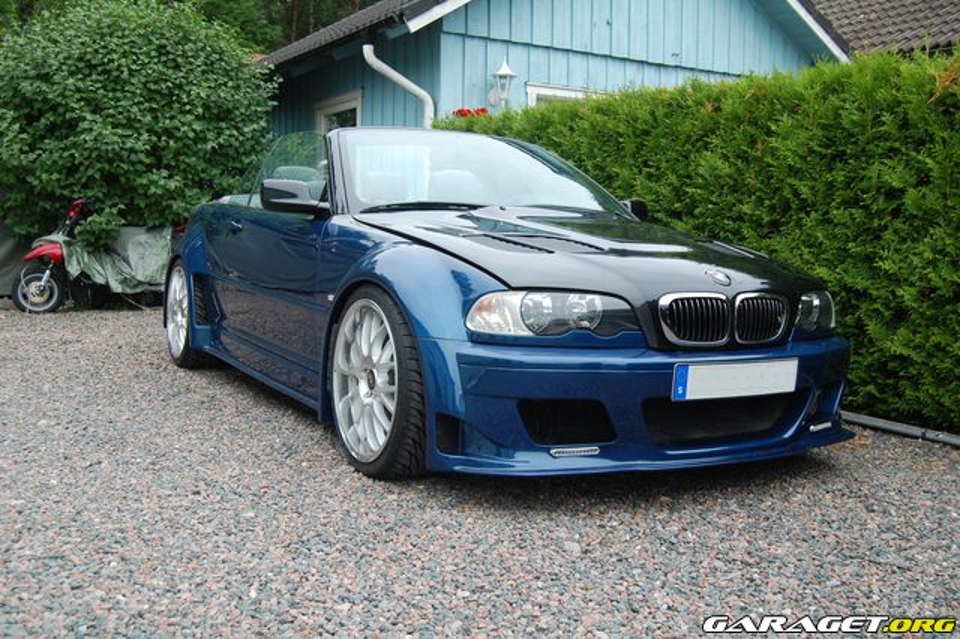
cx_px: 480
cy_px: 320
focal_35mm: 34
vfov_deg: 38.3
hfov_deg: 55.1
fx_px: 919
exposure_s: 1/125
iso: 360
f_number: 5.6
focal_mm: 23
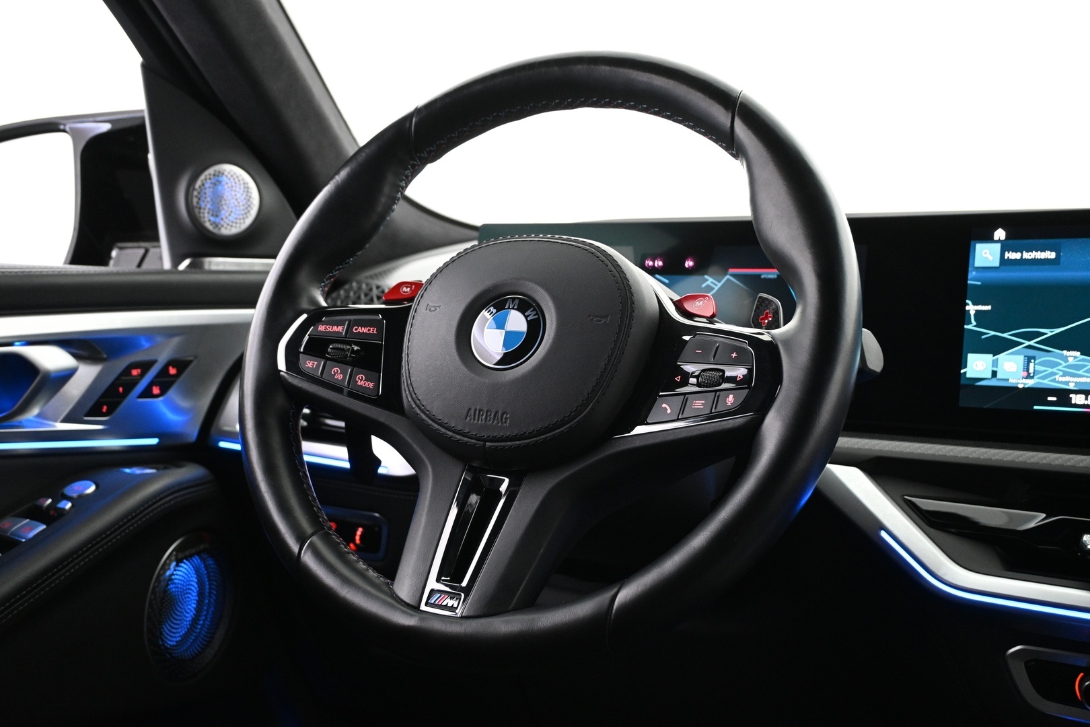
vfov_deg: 36.9
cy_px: 364
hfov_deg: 53.1
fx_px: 1090
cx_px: 545
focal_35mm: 36
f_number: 4.2
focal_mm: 24
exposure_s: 1/15
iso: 1600
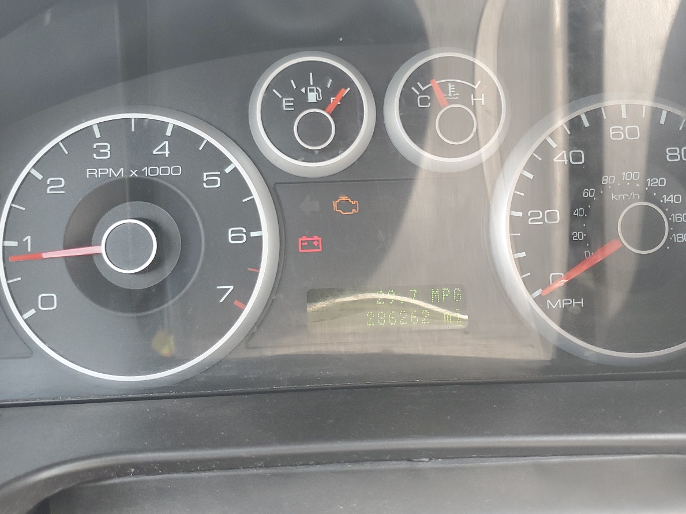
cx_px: 341
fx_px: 693
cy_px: 205
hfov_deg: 52.6
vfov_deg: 40.5
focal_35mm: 35
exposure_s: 1/120
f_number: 1.5
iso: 61
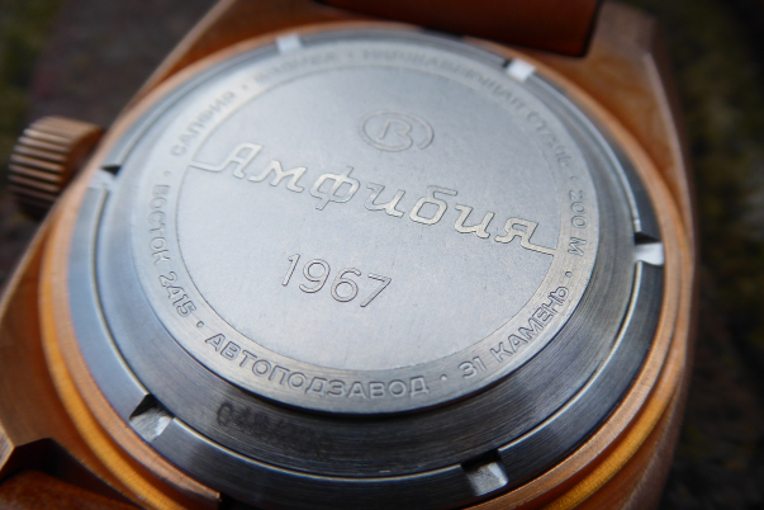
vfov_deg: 42.3
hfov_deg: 60.3
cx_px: 380
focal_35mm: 31
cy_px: 275
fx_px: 658
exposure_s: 1/500
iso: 80
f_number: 3.5
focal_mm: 5
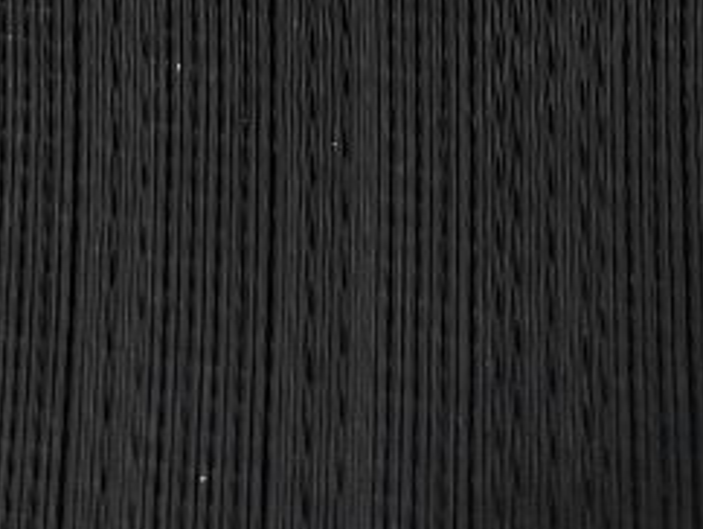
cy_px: -642
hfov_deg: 15.2
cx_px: -471
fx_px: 2358
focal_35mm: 116
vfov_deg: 11.2
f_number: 1.8
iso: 160
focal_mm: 5.58
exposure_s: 1/100
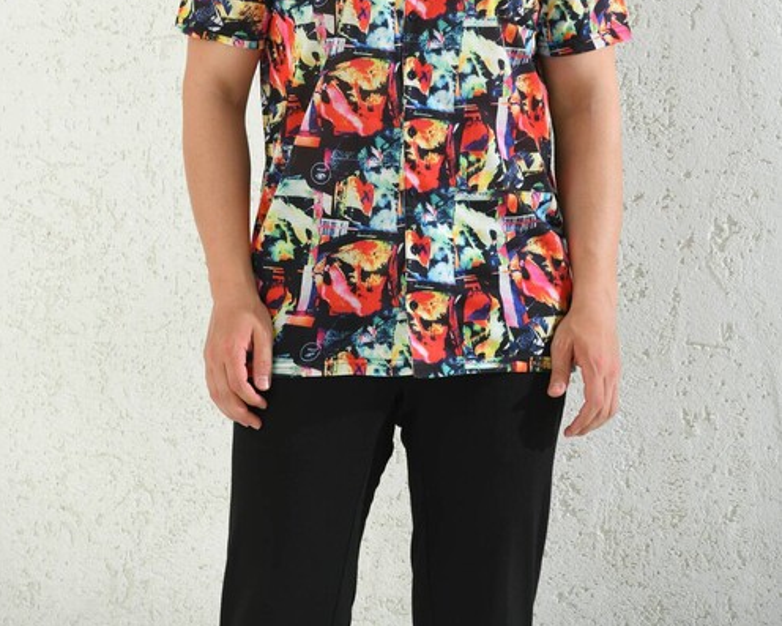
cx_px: 389
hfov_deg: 8.5
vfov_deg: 6.8
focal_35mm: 227
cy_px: 41
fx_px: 5255
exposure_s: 1/160
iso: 100
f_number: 7.1
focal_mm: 160
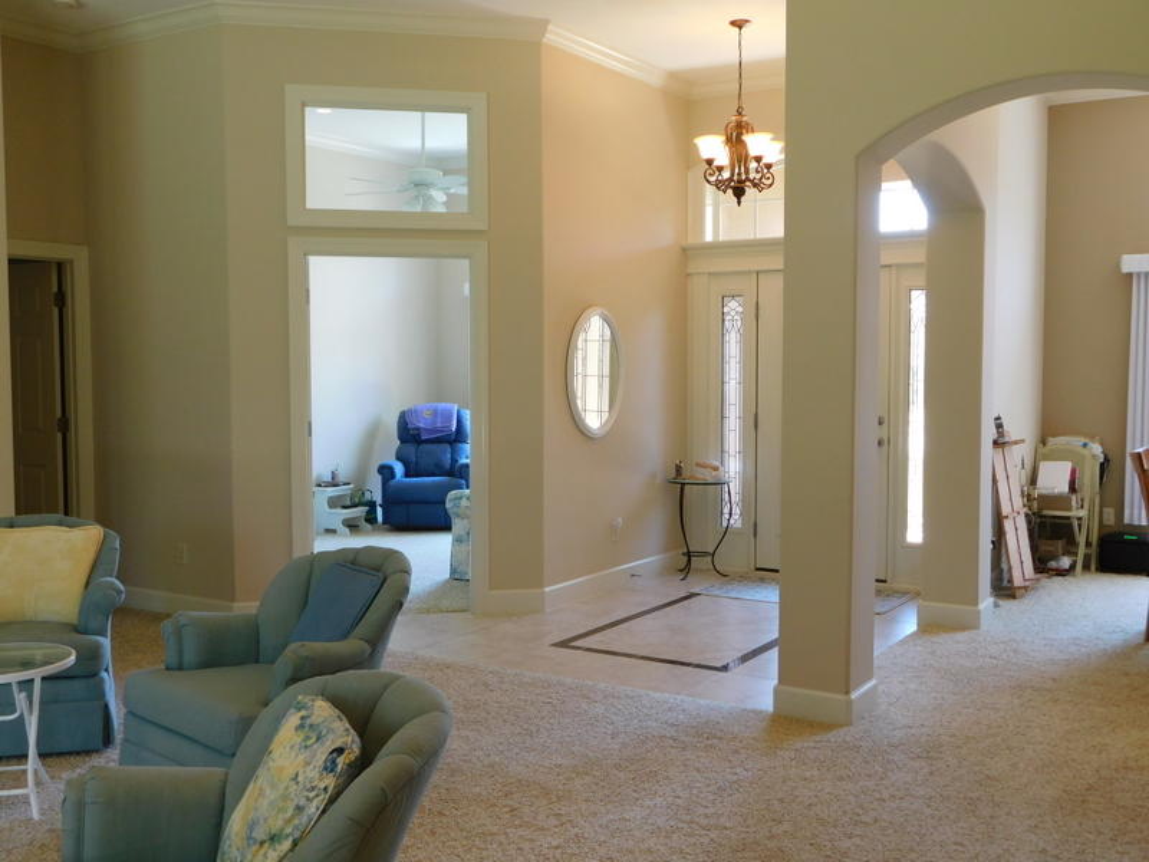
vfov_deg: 39.7
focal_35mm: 36
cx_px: 574
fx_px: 1195
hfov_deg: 51.4
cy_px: 431
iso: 180
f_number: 3.5
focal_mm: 6.3
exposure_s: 1/30
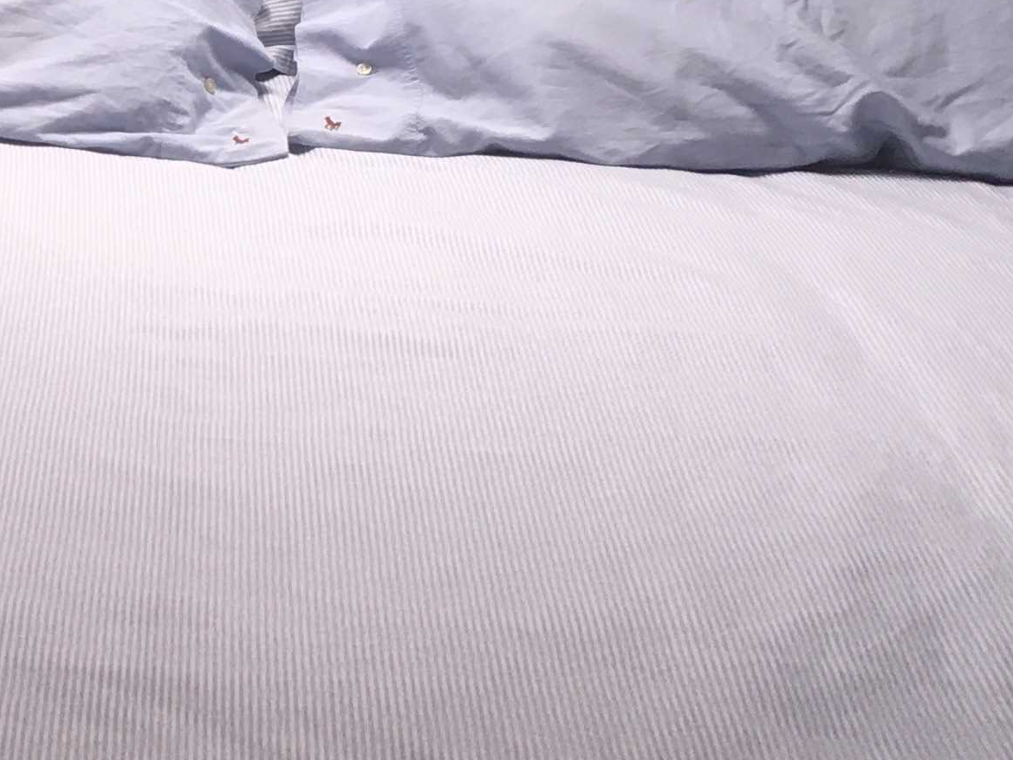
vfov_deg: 14.8
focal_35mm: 100
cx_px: -179
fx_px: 2927
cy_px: 246
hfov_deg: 18.7
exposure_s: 1/33
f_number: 2.2
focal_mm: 4.15
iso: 25
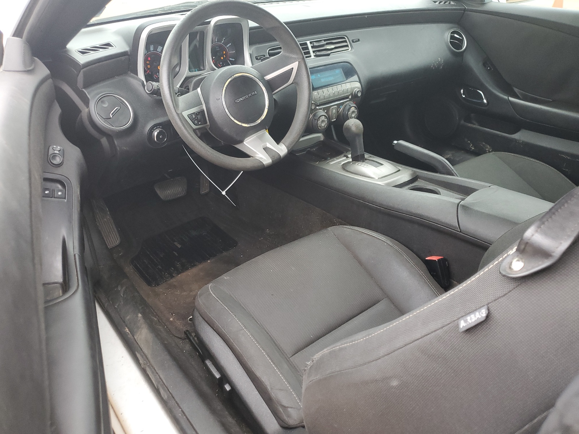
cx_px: 290
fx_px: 435
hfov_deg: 67.3
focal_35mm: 26
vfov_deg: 53.1
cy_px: 217
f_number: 1.5
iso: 93
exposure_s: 1/120
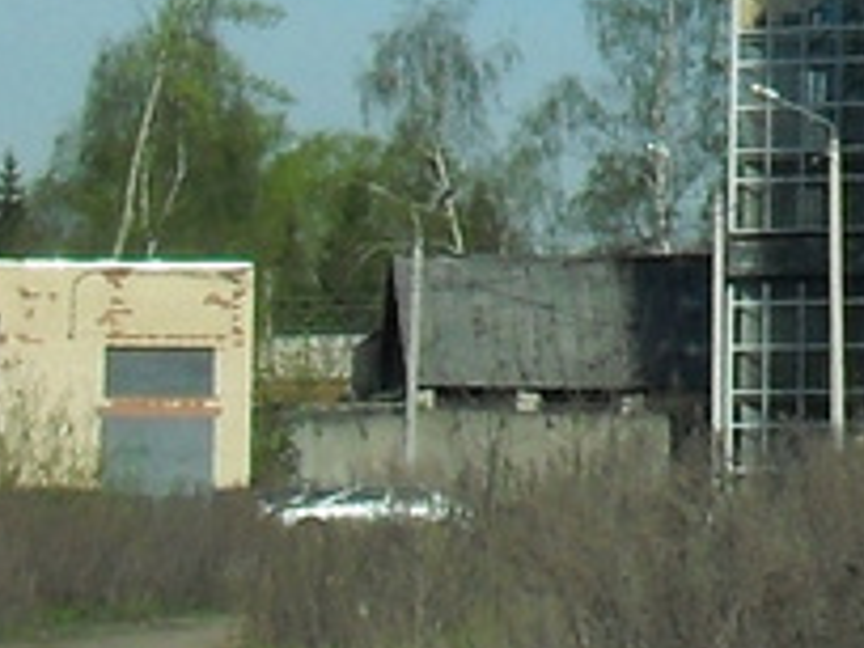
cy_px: -1144
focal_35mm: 417
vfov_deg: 3.5
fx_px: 10408
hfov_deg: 4.6
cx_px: 2270
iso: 80
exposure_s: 1/180
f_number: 10.8
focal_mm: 11.7
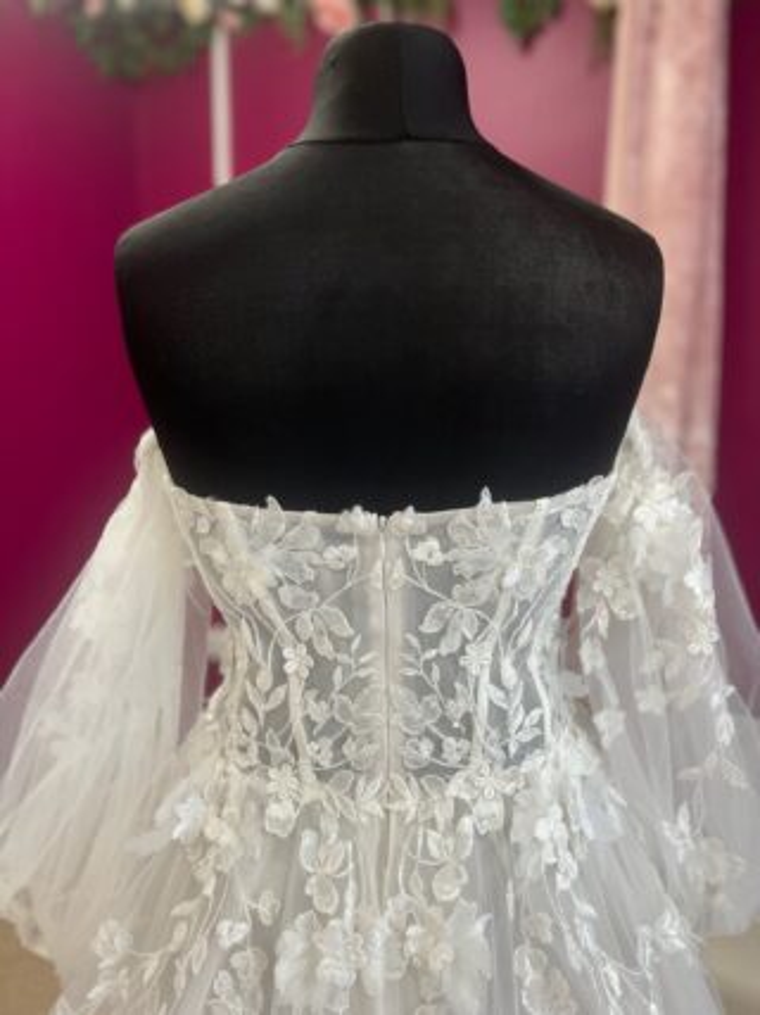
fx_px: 761
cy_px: 508
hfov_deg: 53.0
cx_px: 380
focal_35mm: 26
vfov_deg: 67.3
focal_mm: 5.1
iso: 125
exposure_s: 1/100
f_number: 1.6
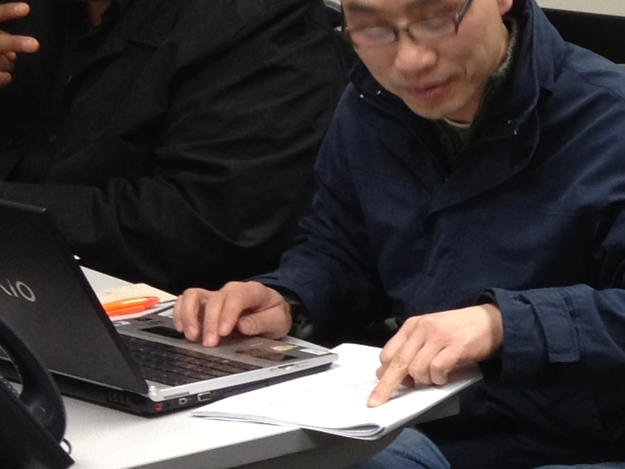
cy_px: 244
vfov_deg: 10.1
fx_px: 2655
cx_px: 1112
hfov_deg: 12.3
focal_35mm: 147
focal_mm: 4.28
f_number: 2.4
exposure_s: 1/20
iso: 80
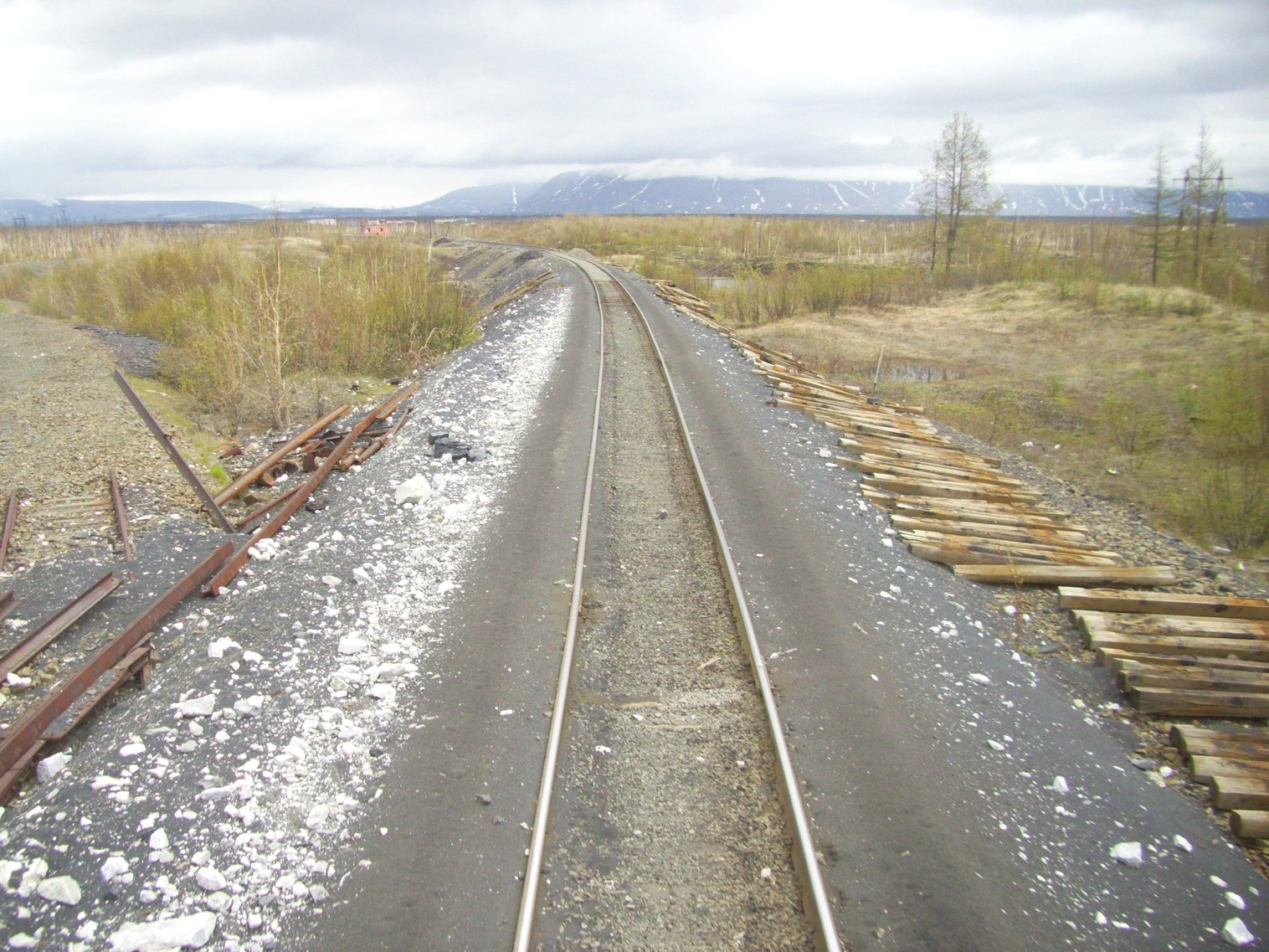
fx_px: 1246
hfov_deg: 54.0
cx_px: 634
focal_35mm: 34
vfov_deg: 41.8
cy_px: 476
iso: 200
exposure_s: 1/320
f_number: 2.9
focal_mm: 5.7
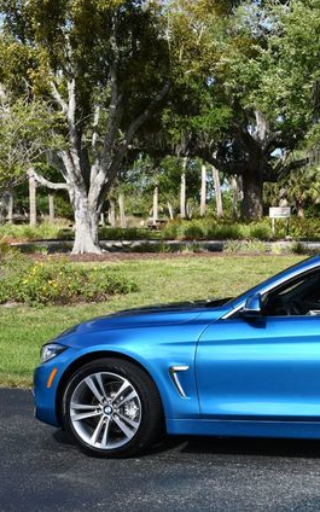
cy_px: 255
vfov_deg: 25.8
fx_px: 1116
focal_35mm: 80
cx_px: 372
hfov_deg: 15.8
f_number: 8
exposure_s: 1/250
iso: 110
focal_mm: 26
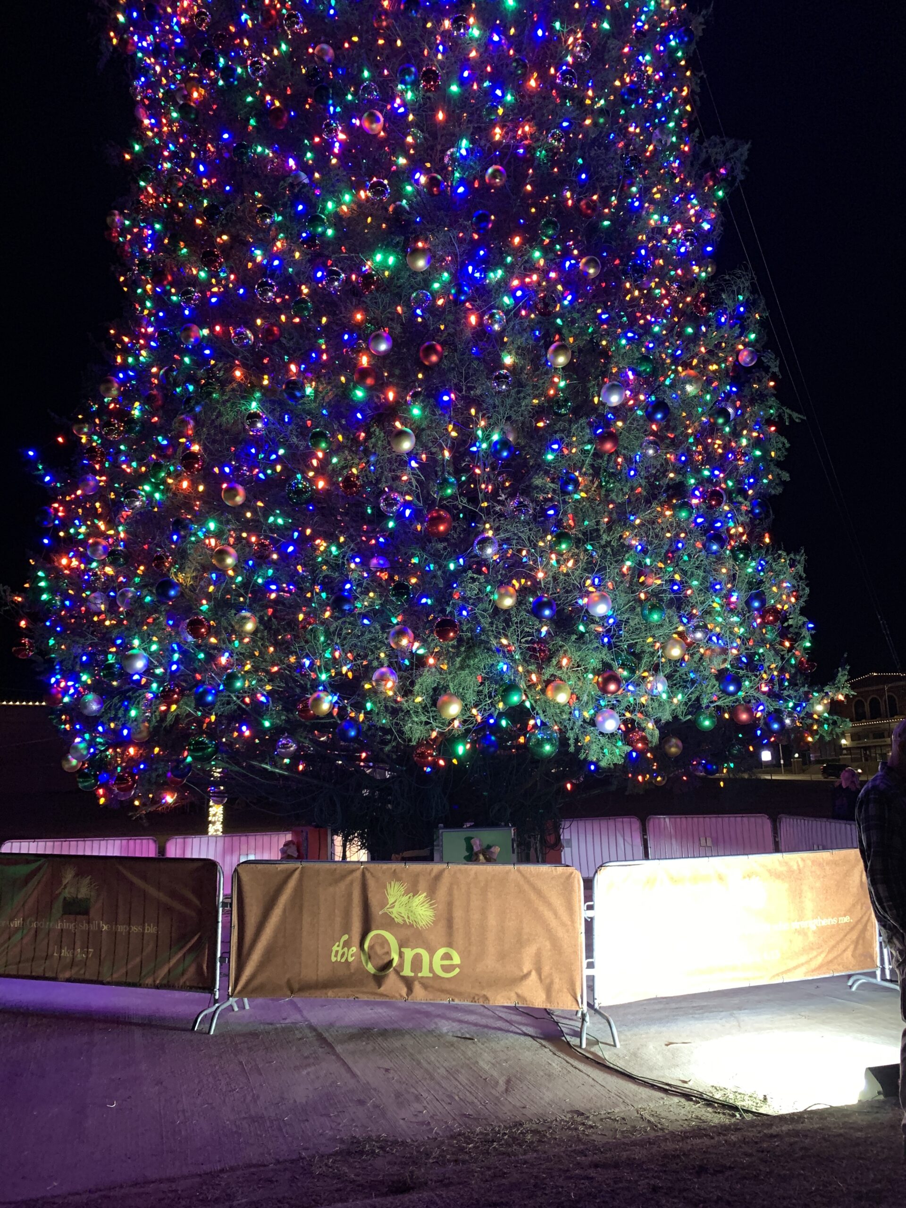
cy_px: 604
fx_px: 907
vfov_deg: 67.3
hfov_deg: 53.1
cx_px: 453
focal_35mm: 26
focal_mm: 4.25
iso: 500
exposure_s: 1/30
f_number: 1.8
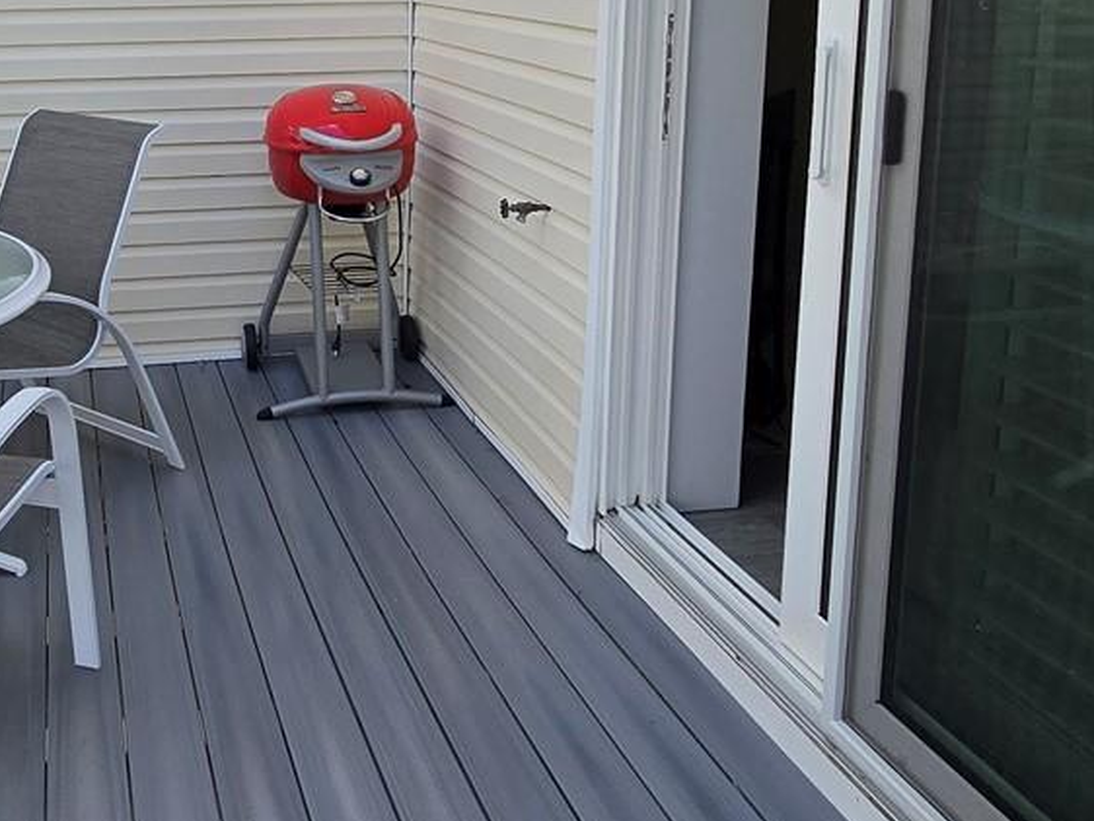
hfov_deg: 47.7
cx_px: 241
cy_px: 134
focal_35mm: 37
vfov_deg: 37.0
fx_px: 1170
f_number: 2.2
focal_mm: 2.2
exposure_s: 1/583
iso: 50
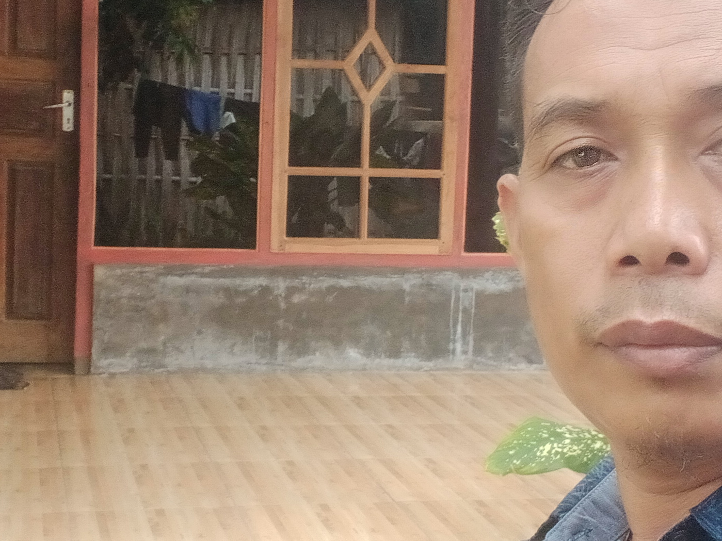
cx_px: 291
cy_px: 212
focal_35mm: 63
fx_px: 1314
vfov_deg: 23.2
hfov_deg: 30.6
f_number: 2
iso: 135
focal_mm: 2.75
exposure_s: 1/100
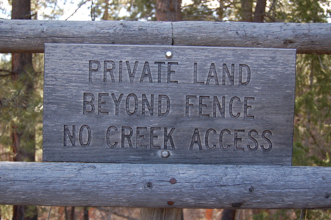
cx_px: 166
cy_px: 110
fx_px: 358
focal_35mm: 39
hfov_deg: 49.6
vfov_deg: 34.1
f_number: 4.2
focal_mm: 26
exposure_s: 1/500
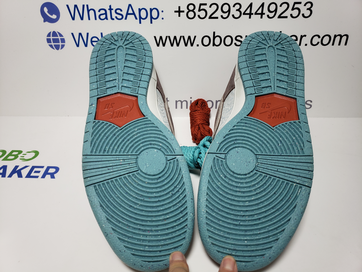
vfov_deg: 53.1
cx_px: 181
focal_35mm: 26
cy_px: 136
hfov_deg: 67.3
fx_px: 272
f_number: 2.4
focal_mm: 4.3
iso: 50
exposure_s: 1/476
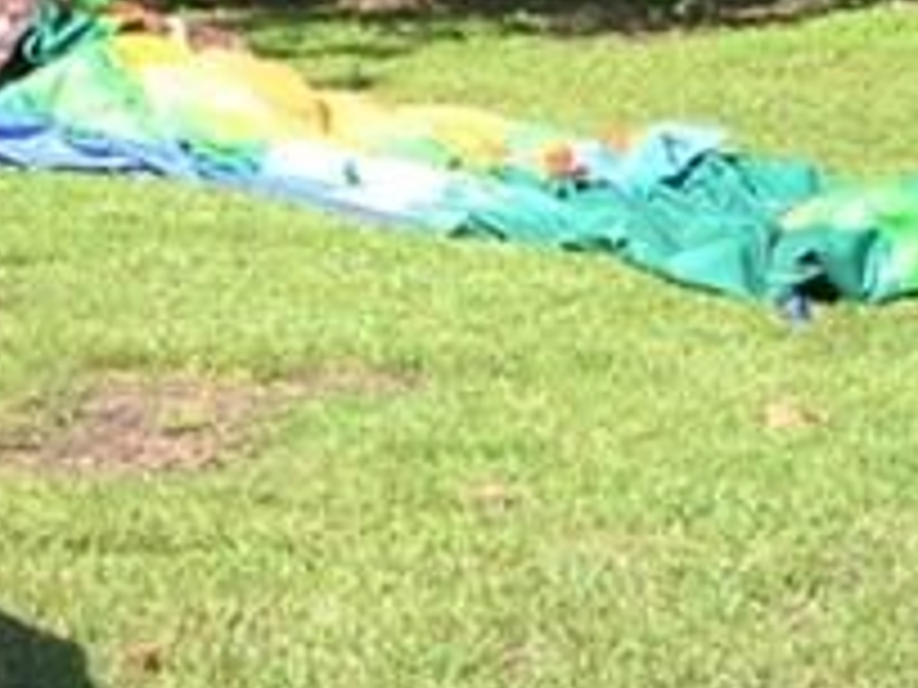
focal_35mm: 145
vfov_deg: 10.2
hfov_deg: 13.6
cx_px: 216
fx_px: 3845
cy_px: 90
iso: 100
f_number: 6.3
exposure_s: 1/160
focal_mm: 20
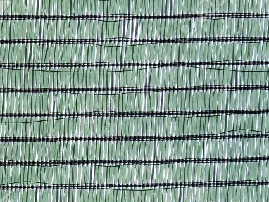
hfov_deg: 5.3
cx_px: -137
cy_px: 10
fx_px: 2876
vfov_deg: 4.0
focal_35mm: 370
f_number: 4
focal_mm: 21.8
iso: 100
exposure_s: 1/2000
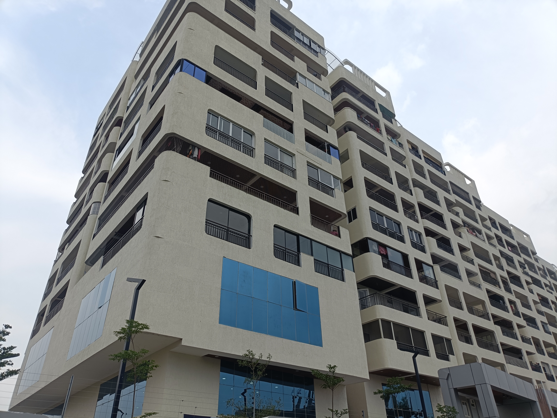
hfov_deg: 69.4
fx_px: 402
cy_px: 209
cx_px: 278
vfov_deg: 54.9
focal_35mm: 25
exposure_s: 1/322
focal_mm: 4.7
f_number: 1.7
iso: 100
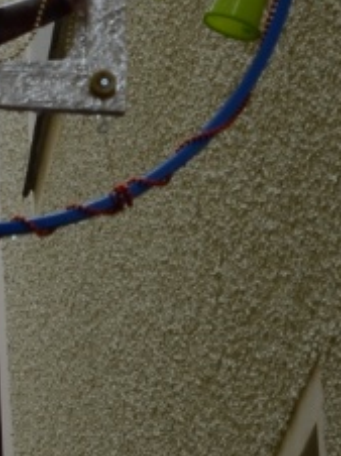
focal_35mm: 449
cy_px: 722
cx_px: -477
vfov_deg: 4.4
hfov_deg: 3.3
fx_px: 5909
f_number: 6.3
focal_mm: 44
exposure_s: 1/160
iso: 100
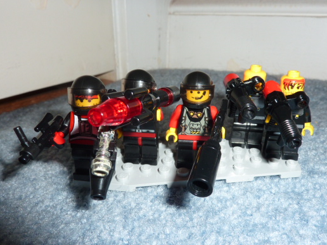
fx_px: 293
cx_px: 179
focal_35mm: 31
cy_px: 137
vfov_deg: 45.4
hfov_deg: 58.2
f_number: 4
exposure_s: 1/30
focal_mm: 4.1
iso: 100
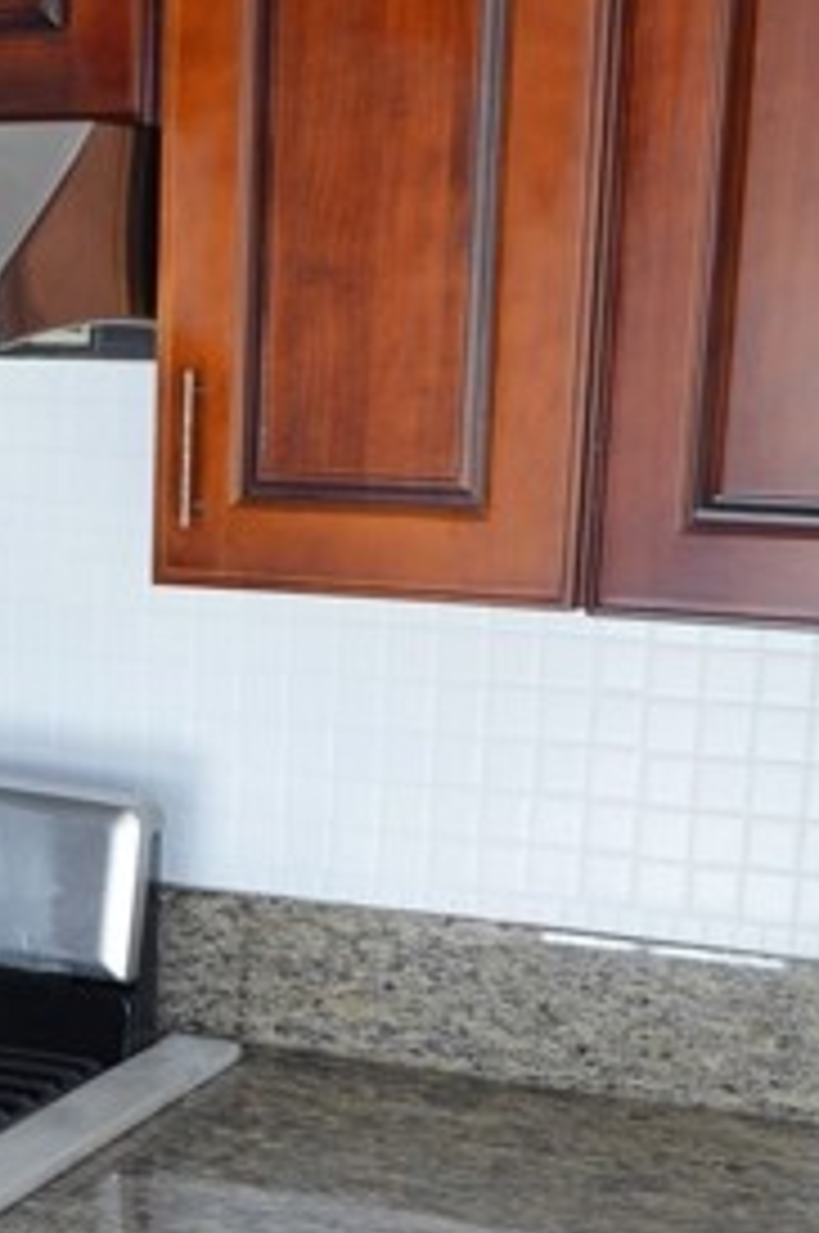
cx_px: -81
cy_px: 1035
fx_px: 2634
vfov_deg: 25.7
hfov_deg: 17.1
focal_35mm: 77
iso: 400
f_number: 8
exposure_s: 1/60
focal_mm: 22
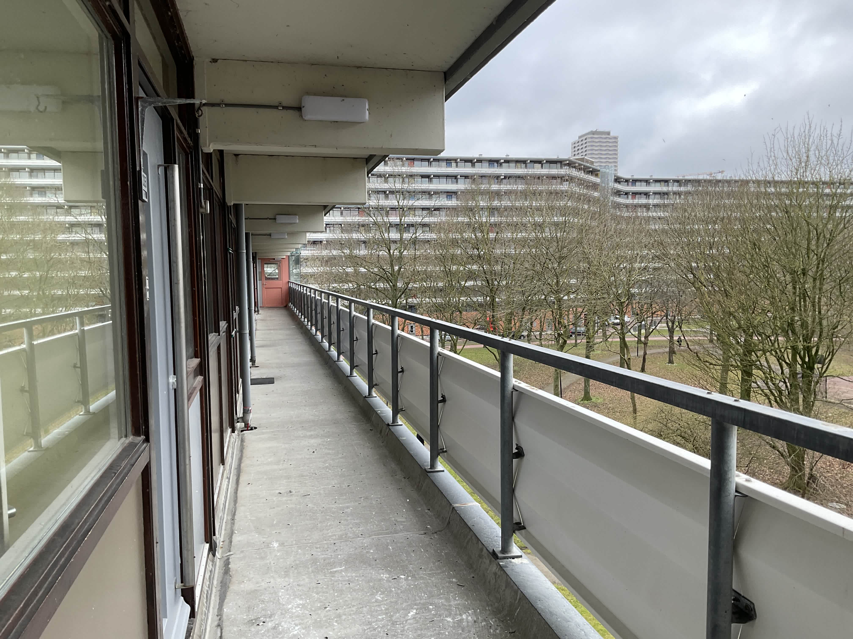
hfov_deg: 61.7
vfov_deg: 48.2
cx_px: 426
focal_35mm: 29
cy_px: 320
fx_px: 715
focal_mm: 3
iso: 16
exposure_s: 1/109
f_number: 1.8
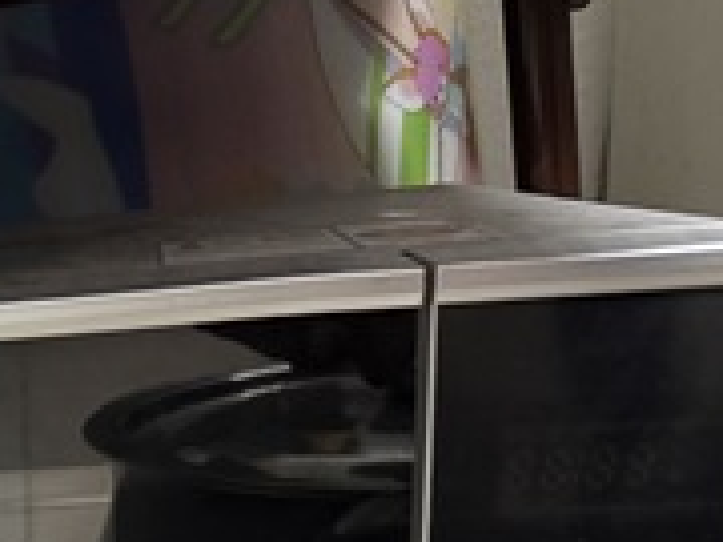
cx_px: -110
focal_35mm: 61
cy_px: 644
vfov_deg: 22.2
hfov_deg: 28.2
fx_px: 1274
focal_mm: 6.76
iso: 1600
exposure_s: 1/30
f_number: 1.78
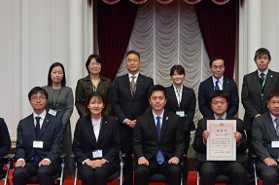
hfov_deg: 29.9
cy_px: 76
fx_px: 518
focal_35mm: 67
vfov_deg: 20.2
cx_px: 191
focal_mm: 22
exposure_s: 1/40
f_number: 3.5
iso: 800
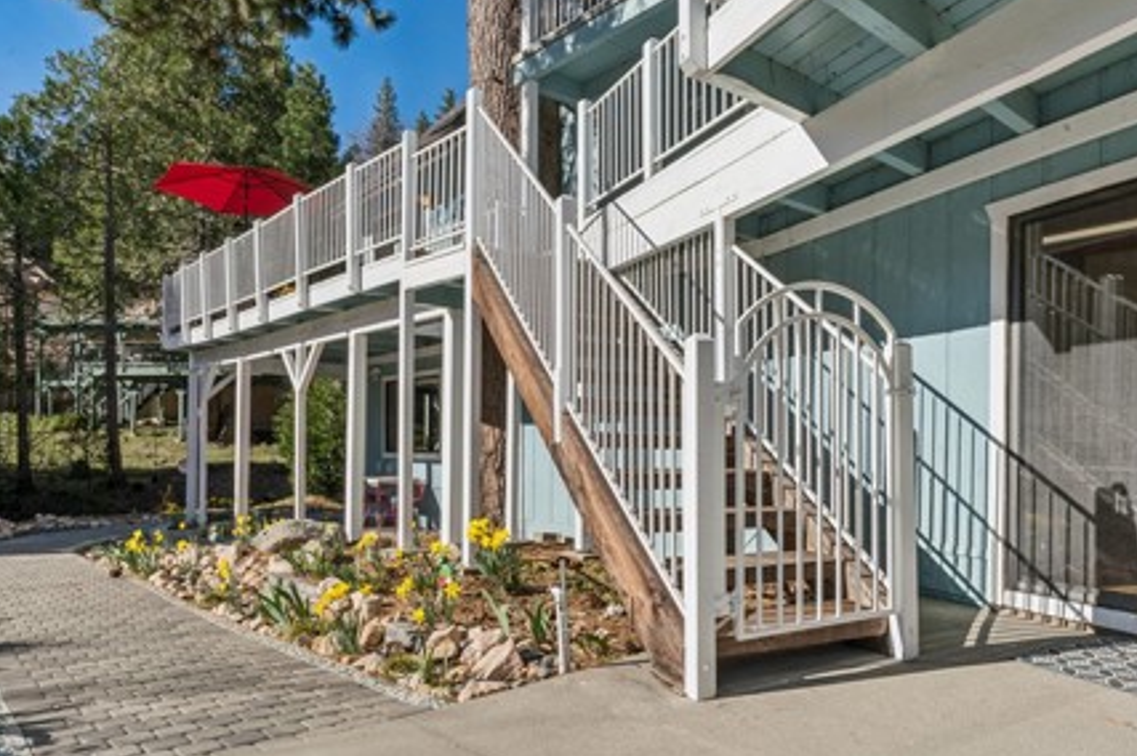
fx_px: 786
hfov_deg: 71.7
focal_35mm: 25
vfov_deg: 51.2
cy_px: 442
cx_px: 594
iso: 100
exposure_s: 1/40
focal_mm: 16.6
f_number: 22
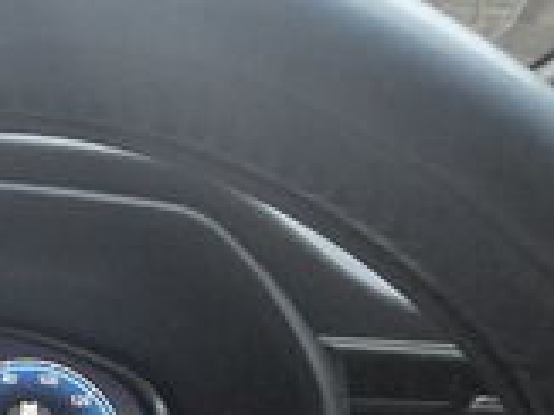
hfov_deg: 25.7
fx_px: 1024
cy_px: 640
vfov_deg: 19.6
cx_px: -177
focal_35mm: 64
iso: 1000
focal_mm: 1.7
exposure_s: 1/50.6
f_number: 2.2
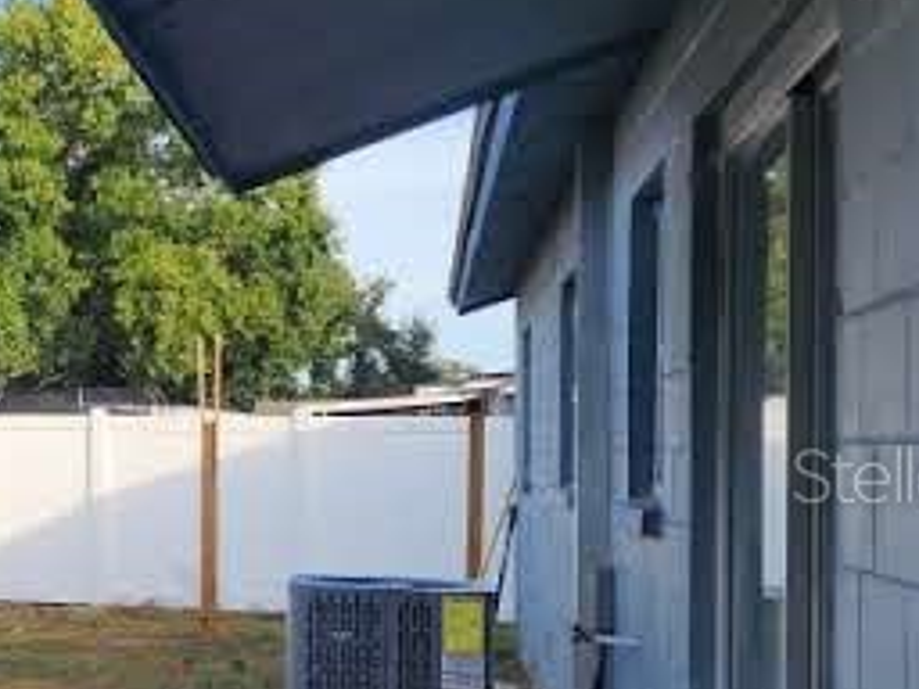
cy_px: 474
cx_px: -305
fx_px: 1911
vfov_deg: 20.4
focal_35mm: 72
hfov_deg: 23.6
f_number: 1.8
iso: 12
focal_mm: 6.4
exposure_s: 1/452
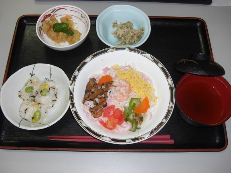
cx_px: 116
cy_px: 86
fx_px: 254
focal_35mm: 38
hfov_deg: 49.0
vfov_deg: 37.7
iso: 100
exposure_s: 1/60
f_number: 2.8
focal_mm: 7.9
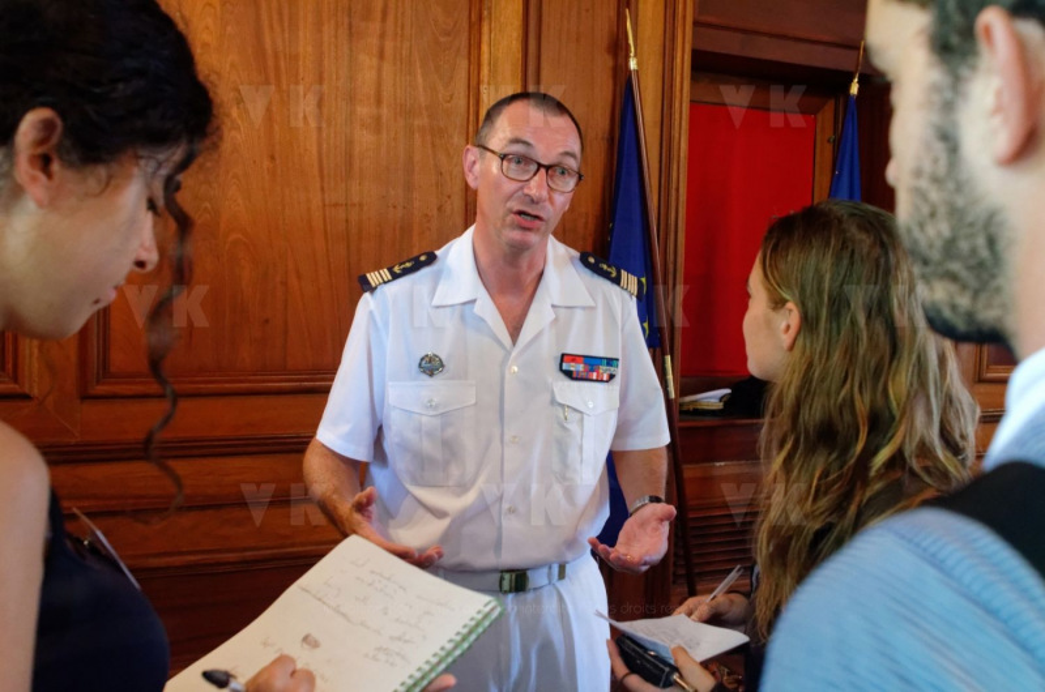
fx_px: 1043
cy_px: 346
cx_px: 522
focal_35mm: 36
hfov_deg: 53.2
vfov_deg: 36.7
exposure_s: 1/60
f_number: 5.6
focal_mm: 24
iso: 800
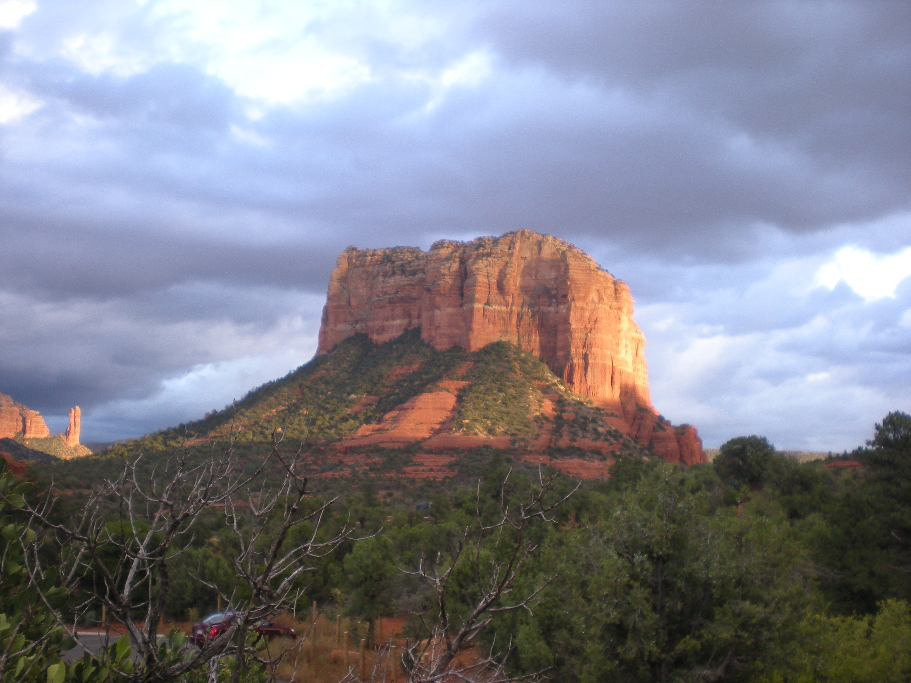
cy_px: 342
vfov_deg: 32.9
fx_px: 1158
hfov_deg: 42.9
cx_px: 456
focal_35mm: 44
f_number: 3.5
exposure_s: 1/59.8
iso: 118
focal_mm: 7.4
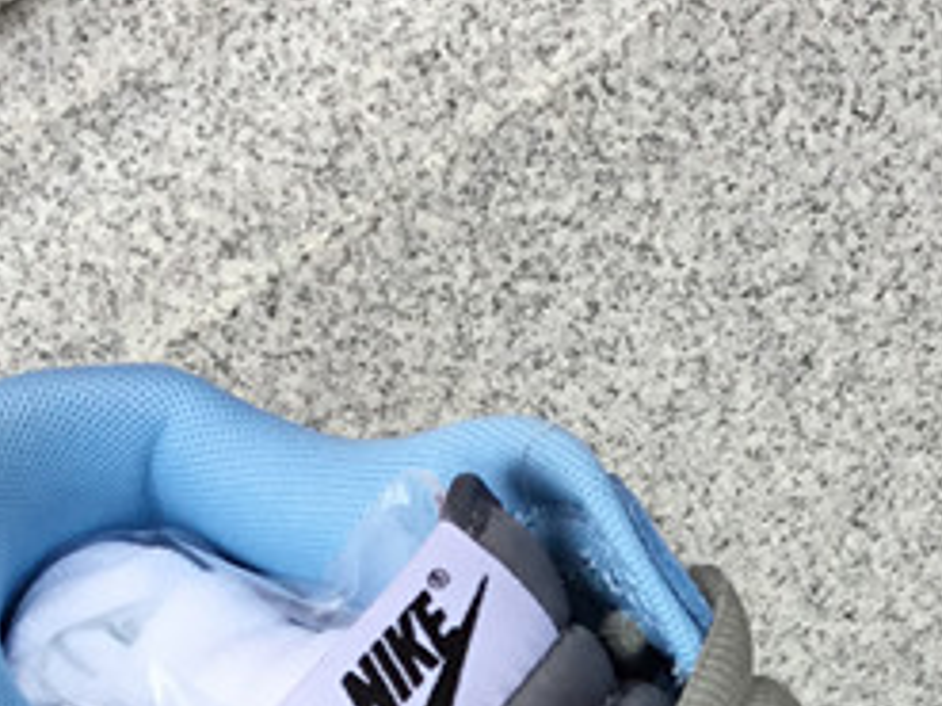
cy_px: 1086
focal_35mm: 113
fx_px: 3074
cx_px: 660
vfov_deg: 12.4
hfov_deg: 17.4
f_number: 2.4
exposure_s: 1/50
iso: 25
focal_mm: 3.3
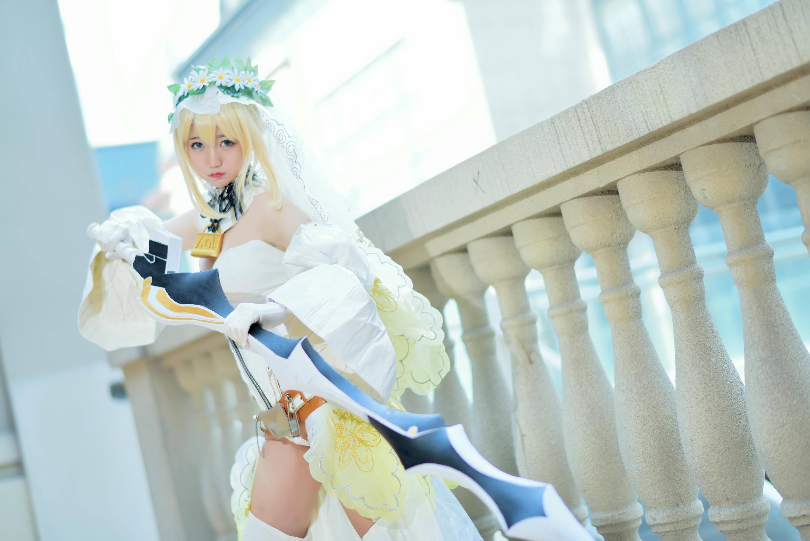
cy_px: 270
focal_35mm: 58
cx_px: 405
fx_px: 1305
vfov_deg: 23.4
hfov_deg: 34.5
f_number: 1.4
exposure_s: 1/800
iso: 200
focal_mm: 58
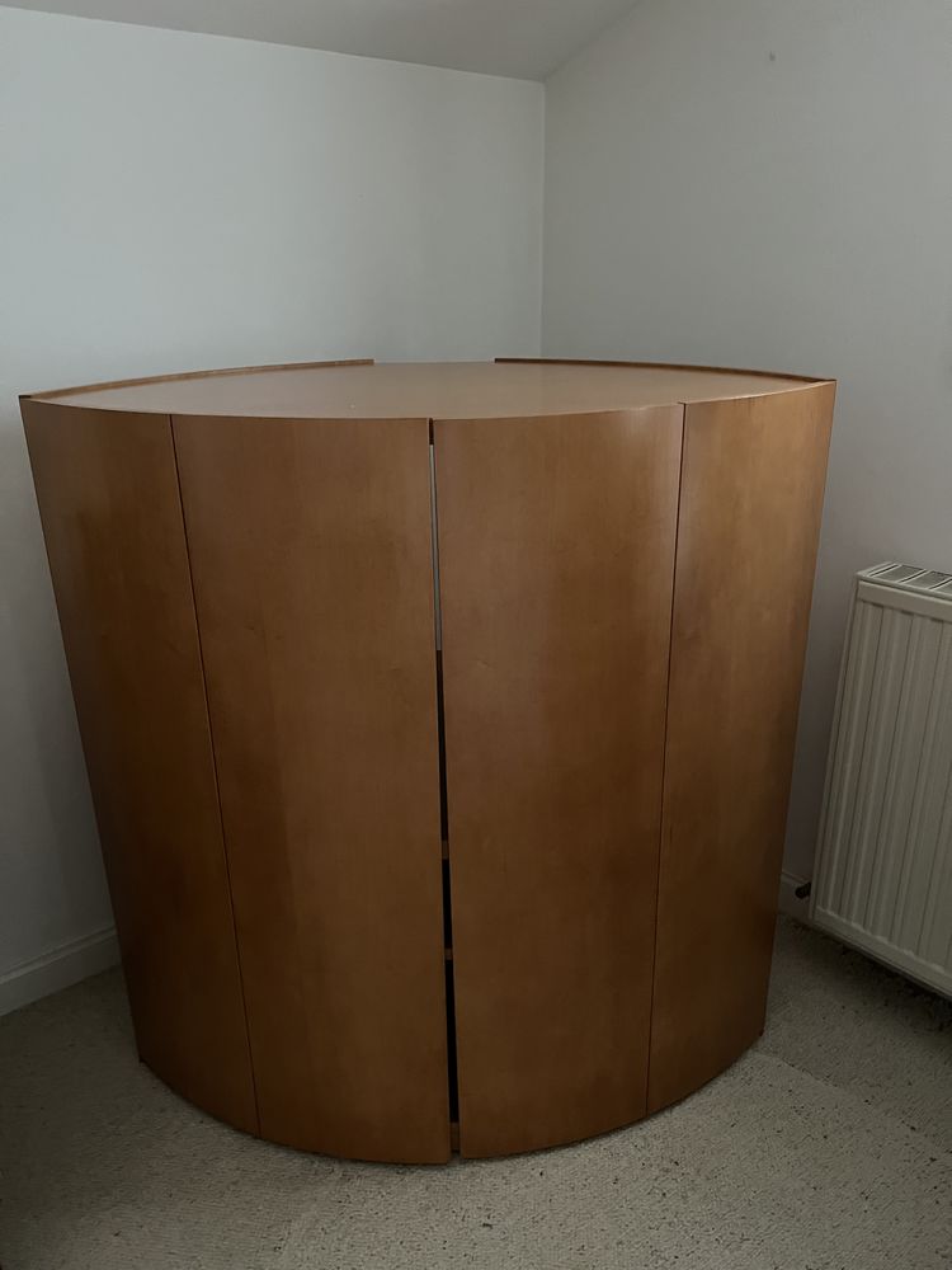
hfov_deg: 53.1
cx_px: 476
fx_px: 953
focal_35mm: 26
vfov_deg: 67.3
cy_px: 635
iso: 640
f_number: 1.5
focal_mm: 5.7
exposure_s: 1/30
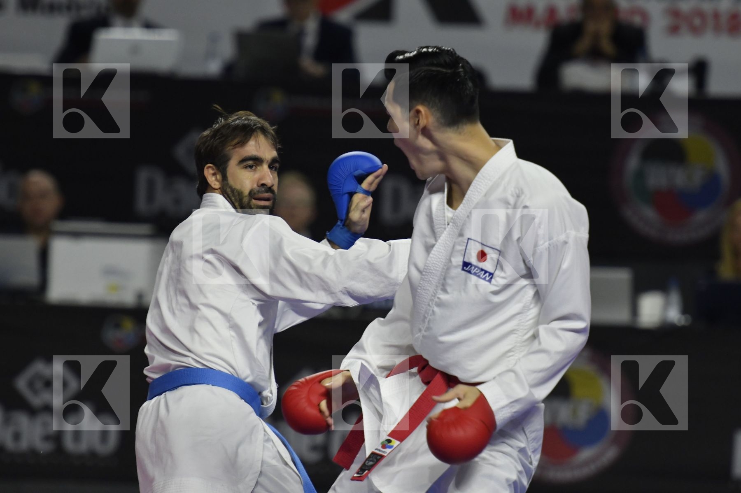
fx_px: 8331
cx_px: 370
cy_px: 246
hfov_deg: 5.1
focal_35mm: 405
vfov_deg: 3.4
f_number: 4
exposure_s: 1/800
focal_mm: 270
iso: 1250
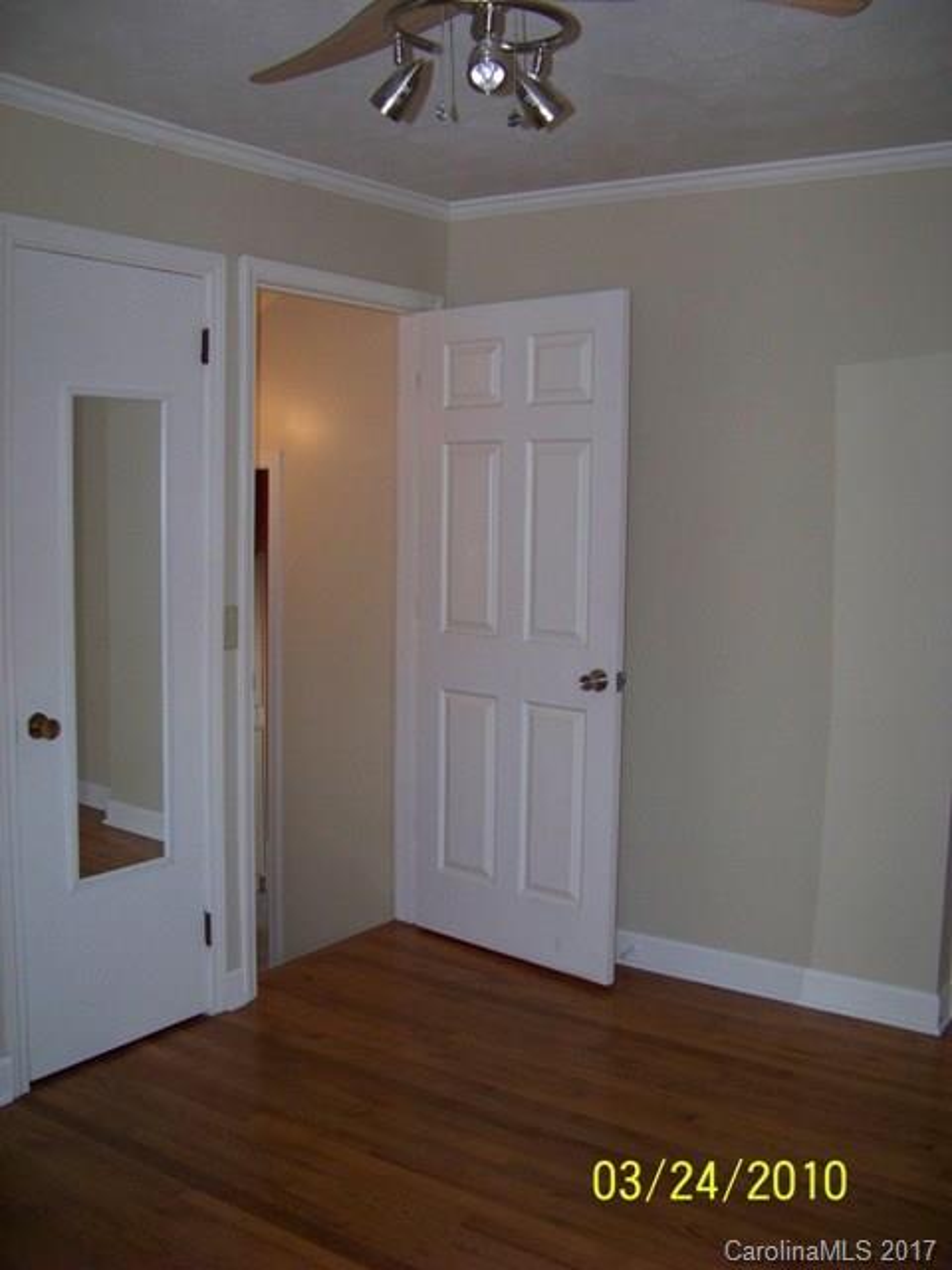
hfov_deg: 39.7
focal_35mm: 36
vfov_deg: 51.4
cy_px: 635
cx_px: 476
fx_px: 1320
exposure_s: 1/30
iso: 200
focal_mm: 5.85
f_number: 2.8
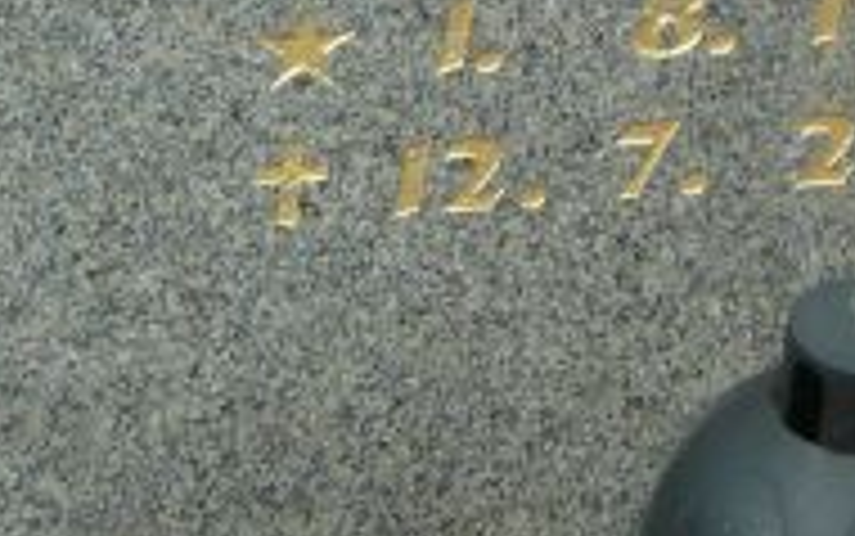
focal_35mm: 186
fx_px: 4337
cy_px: -527
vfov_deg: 6.8
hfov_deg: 11.3
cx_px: 544
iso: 80
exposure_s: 1/400
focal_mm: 7.8
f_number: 3.4
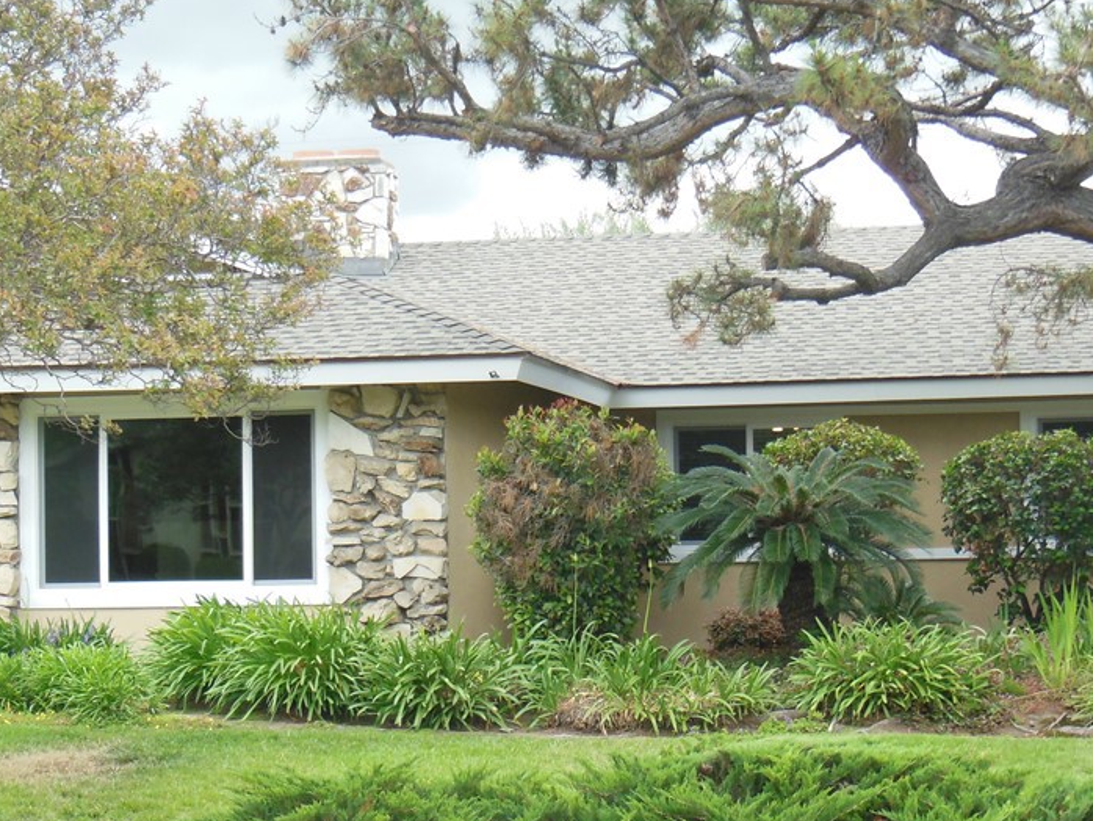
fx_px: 2780
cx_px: 619
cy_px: 467
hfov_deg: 22.2
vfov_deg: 16.8
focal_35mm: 88
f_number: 5
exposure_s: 1/250
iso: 320
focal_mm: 10.7
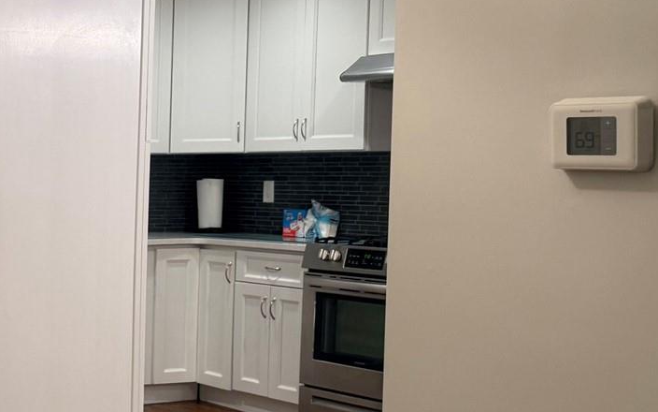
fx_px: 1327
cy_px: 293
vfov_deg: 17.5
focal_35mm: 74
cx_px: -189
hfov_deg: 24.4
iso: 125
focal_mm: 6.76
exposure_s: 1/60
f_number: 1.78
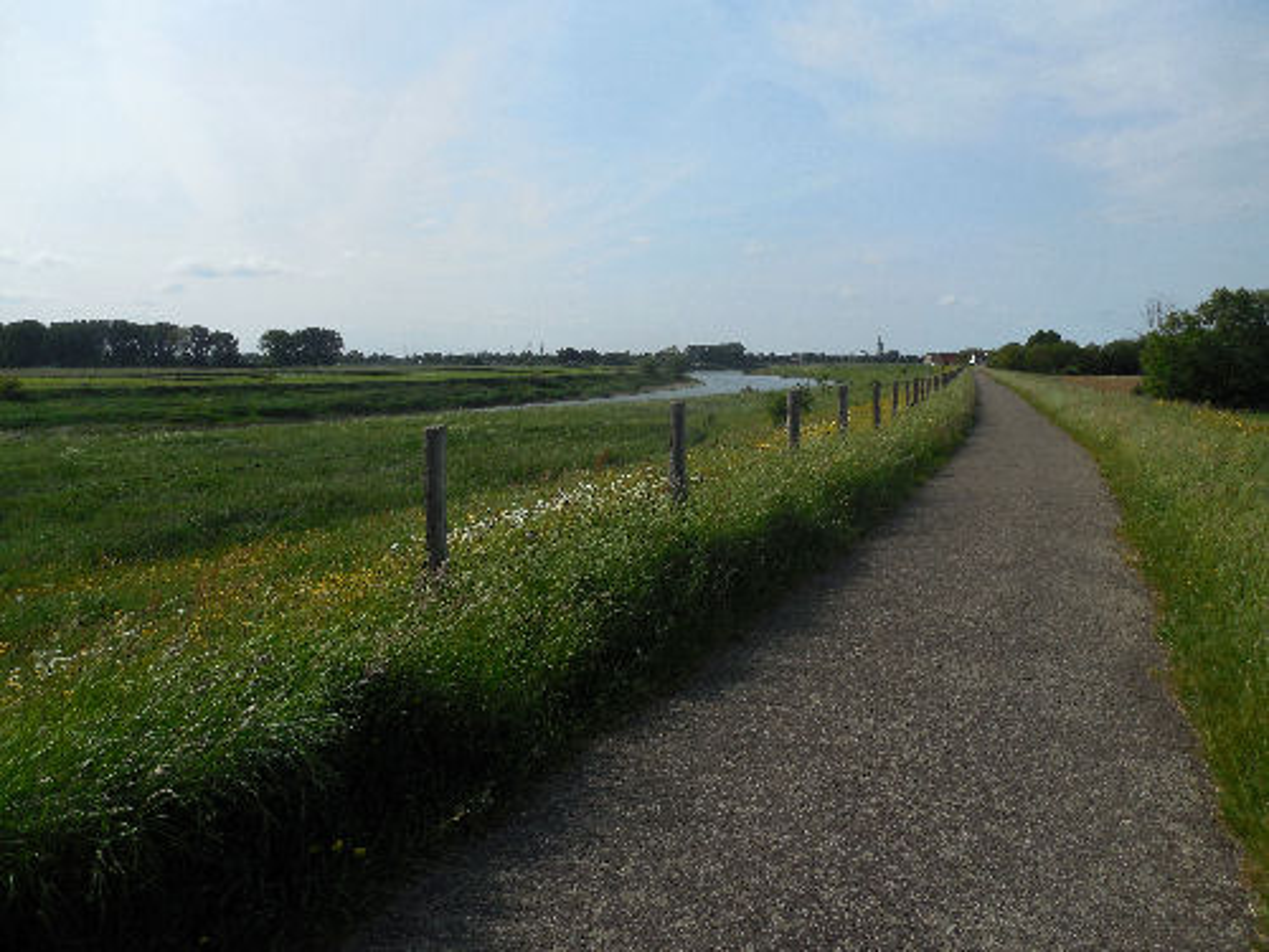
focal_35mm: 25
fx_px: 916
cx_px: 634
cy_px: 476
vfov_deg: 54.9
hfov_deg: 69.4
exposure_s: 1/500
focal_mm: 4.5
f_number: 6.6
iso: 125
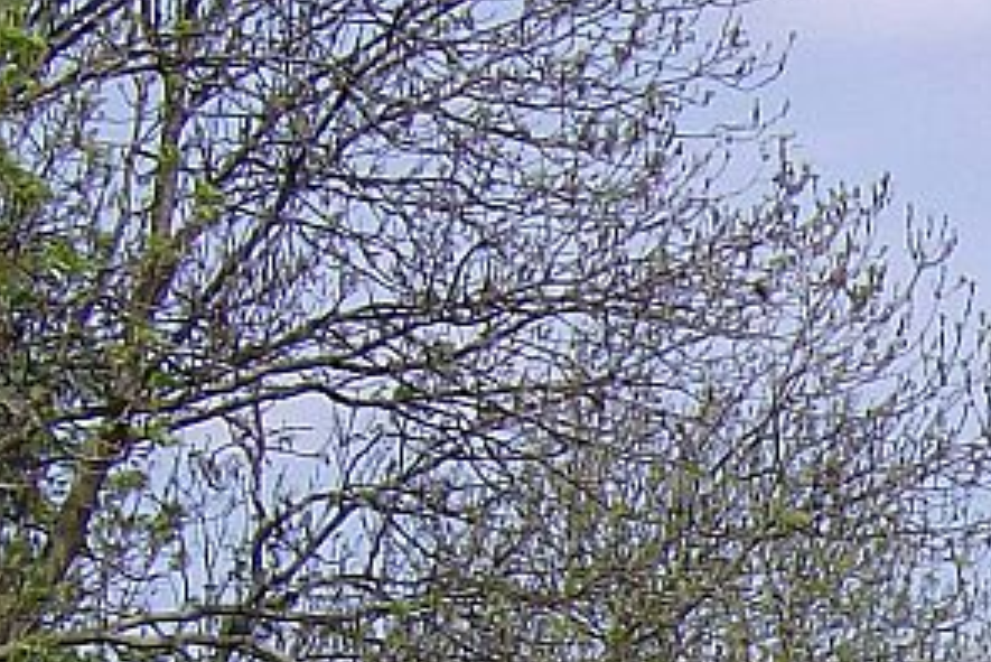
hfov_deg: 7.9
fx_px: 6940
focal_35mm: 252
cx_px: 1653
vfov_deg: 5.4
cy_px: 1151
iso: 100
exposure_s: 1/466
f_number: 6.2
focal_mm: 11.6
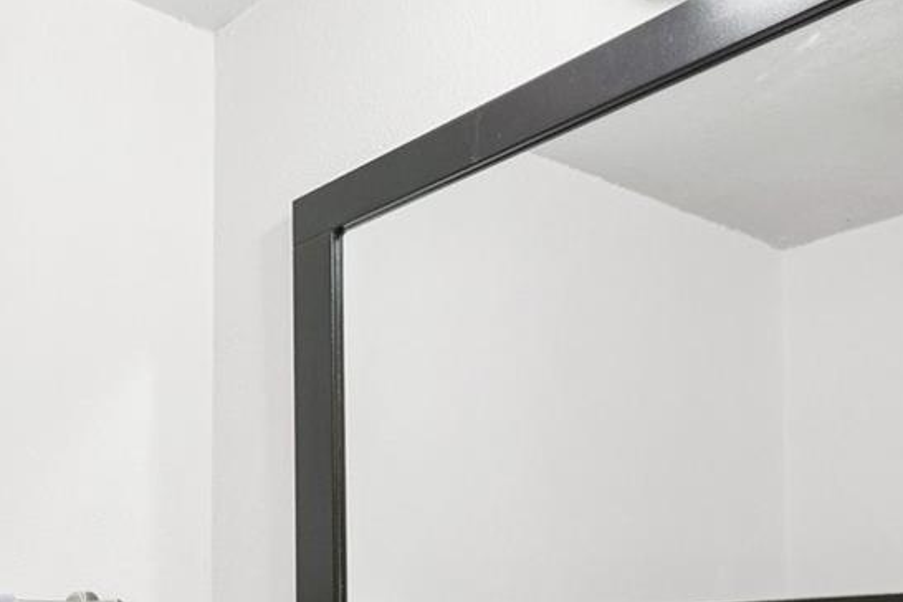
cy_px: 693
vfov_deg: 28.9
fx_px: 1028
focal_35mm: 41
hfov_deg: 38.9
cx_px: -93
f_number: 8
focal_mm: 14
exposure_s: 1/15
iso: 400
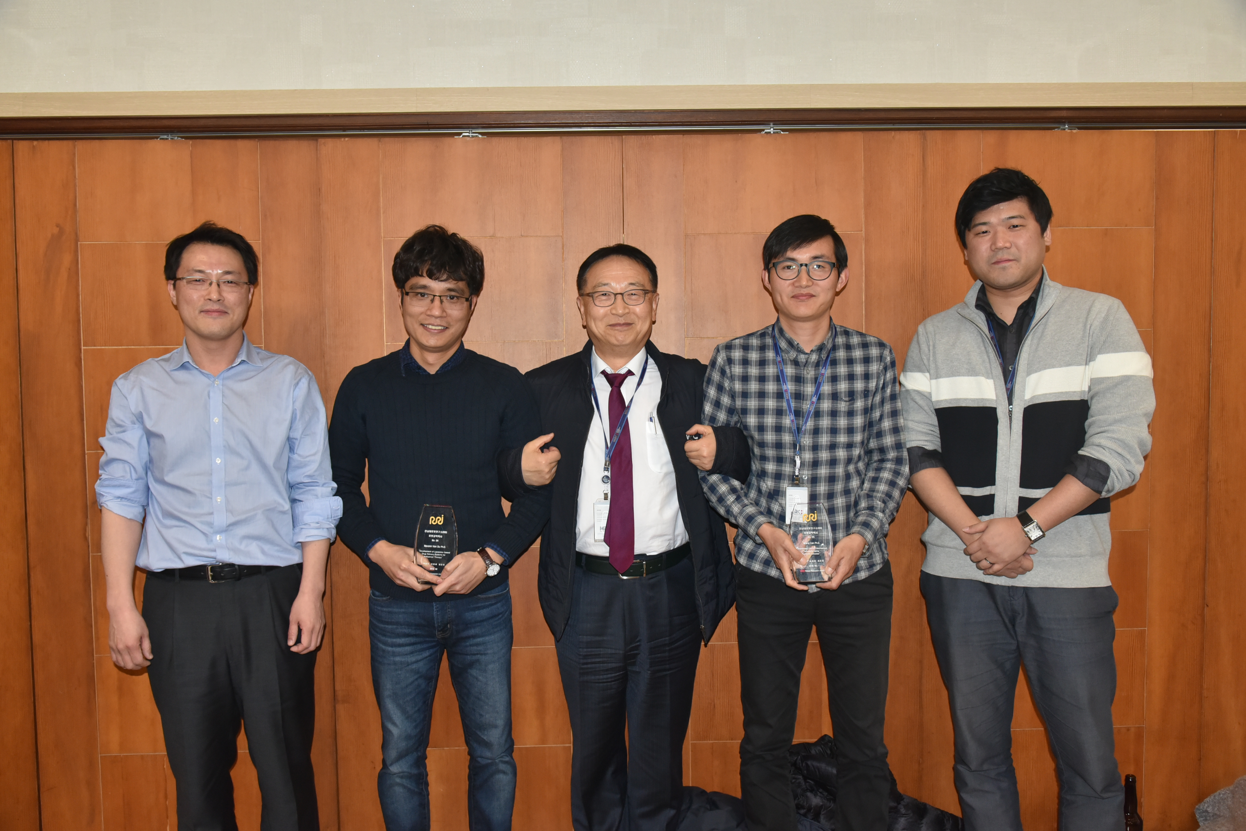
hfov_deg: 61.9
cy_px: 416
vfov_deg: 43.6
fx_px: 1038
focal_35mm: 30
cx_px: 623
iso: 2000
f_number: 6.3
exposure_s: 1/160
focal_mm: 30
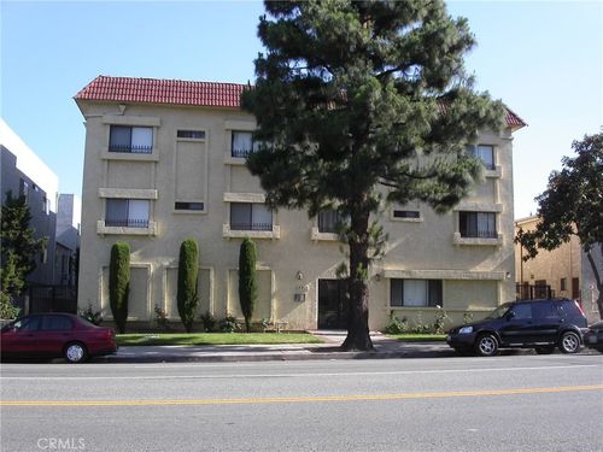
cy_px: 226
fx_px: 662
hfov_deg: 49.0
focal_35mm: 38
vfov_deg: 37.7
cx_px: 302
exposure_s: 1/180
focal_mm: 7.8
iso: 100
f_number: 6.7
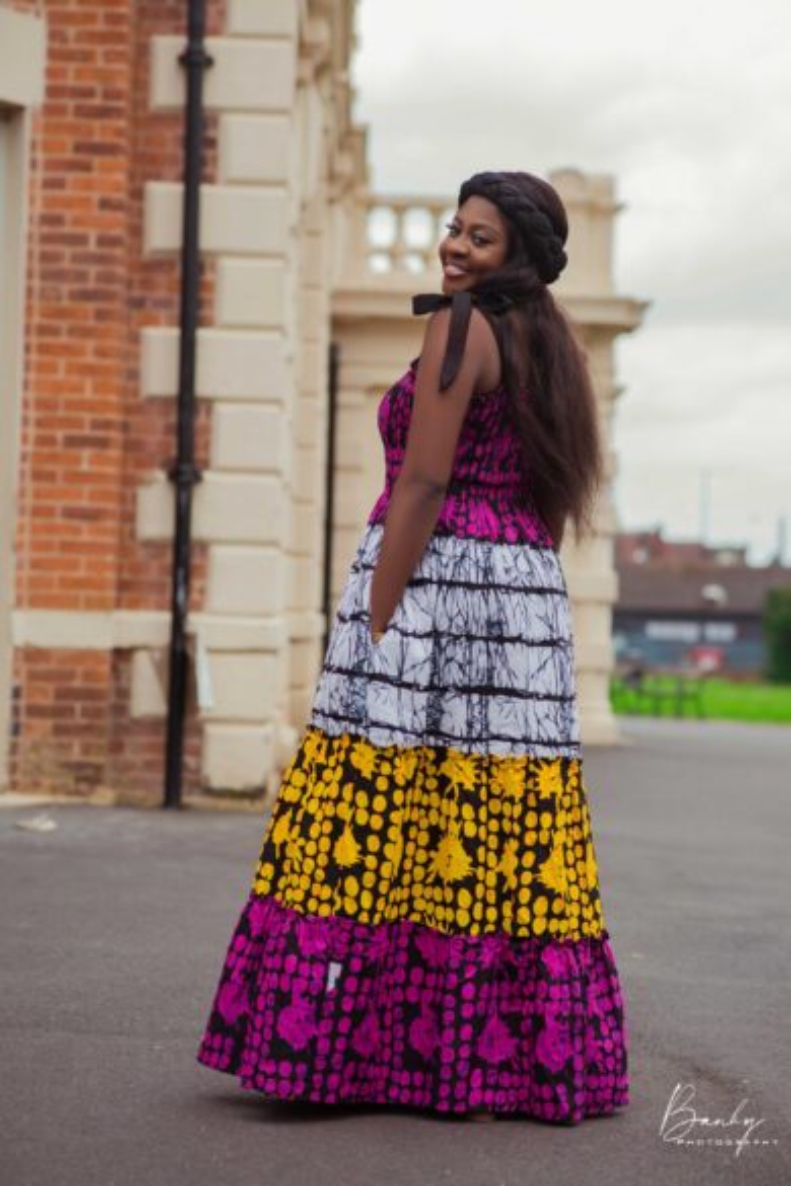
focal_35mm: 85
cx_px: 396
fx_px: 2801
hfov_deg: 16.1
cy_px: 593
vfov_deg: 23.9
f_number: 2.8
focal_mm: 85
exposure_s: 1/350
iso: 100
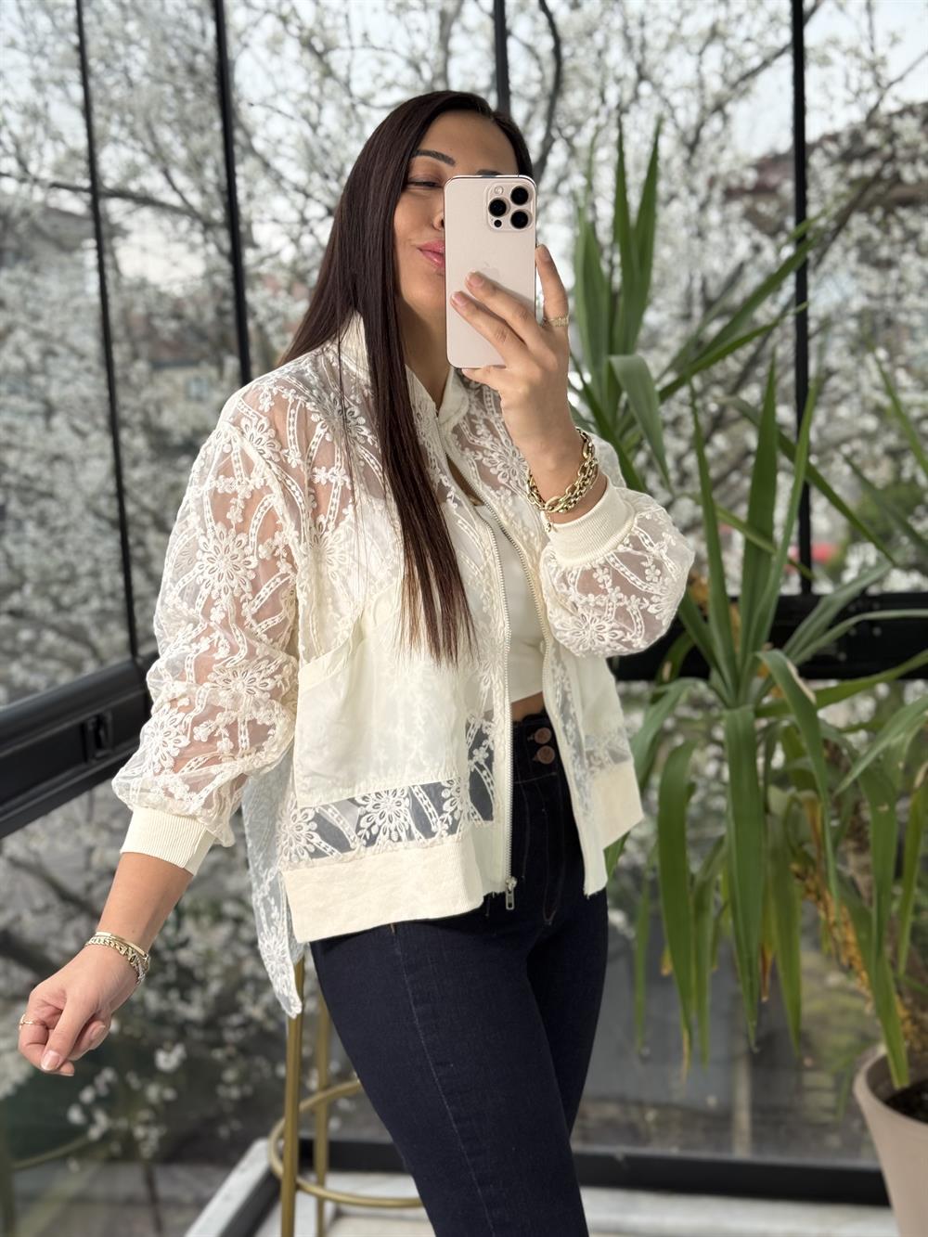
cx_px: 464
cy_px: 618
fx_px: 1715
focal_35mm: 48
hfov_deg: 30.3
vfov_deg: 39.7
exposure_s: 1/142
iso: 50
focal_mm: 6.76
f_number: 1.78
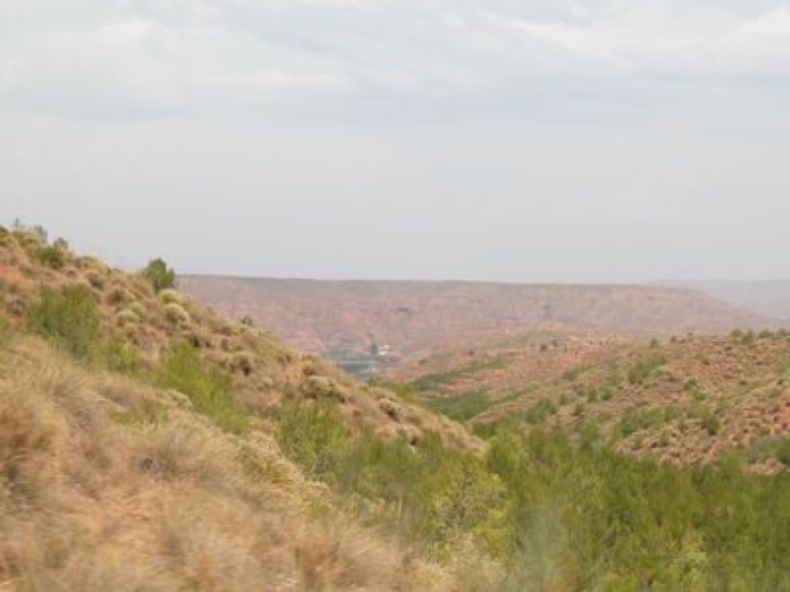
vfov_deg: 12.8
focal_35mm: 116
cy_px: 296
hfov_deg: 17.0
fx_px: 2647
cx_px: 395
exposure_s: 1/451
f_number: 5.9
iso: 100
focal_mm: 29.5
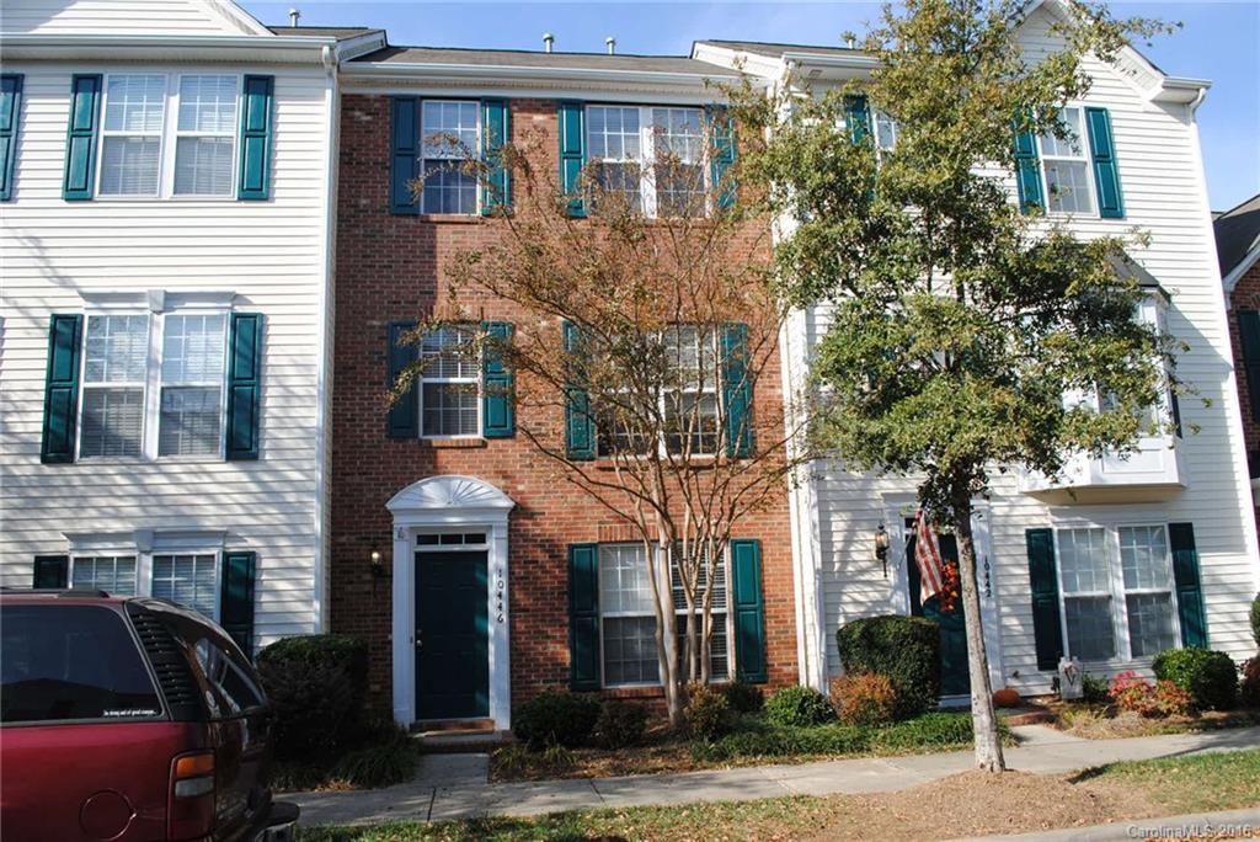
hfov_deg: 67.4
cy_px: 421
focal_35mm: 27
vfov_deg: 48.0
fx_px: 945
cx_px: 630
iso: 100
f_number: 8
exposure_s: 1/250
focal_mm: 18
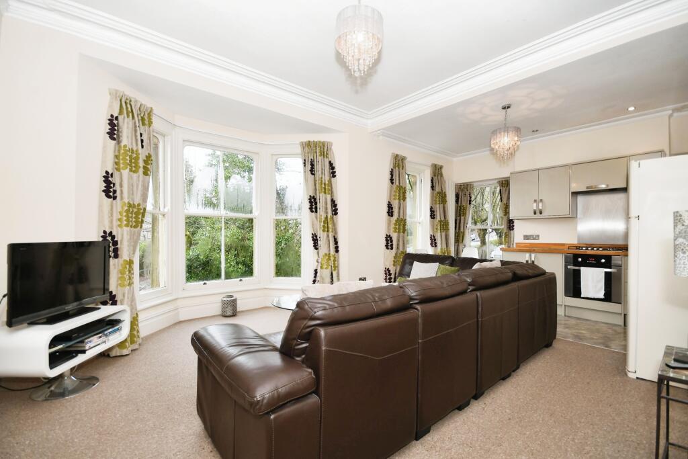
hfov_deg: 100.4
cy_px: 230
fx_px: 287
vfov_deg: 77.3
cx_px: 344
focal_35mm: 15
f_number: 8
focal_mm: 10
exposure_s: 1/30
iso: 400
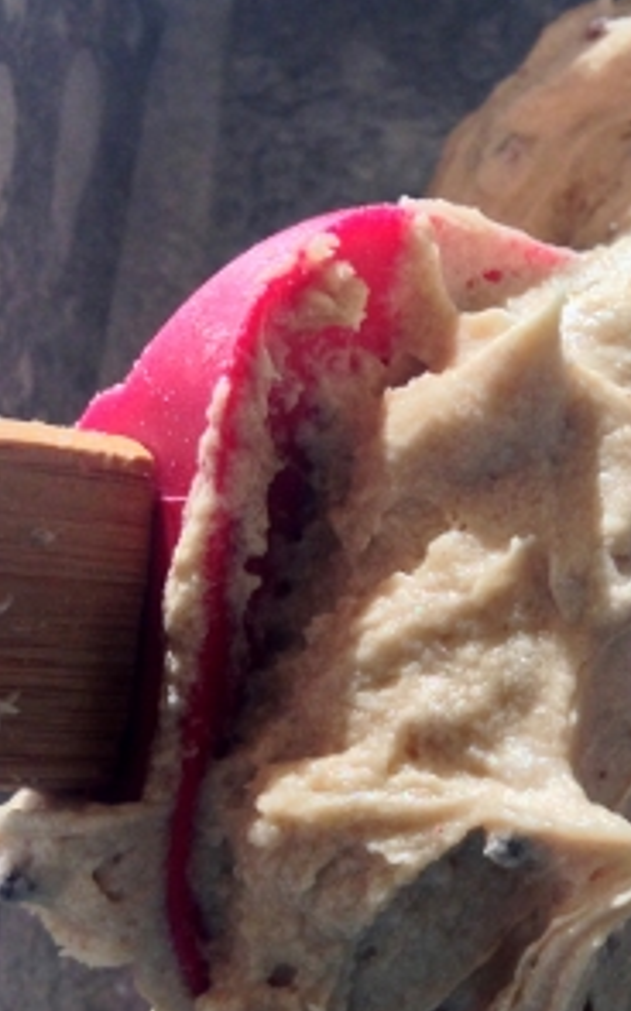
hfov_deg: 16.1
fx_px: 2094
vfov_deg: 26.9
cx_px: 868
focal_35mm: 76
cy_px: 709
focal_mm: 4.12
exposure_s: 1/60
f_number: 2.4
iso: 64
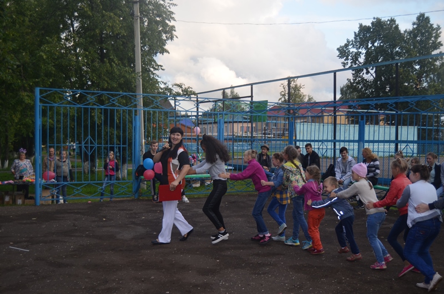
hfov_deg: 49.6
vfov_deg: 34.1
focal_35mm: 39
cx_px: 222
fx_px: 480
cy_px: 147
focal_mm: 26
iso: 110
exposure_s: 1/200
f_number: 4
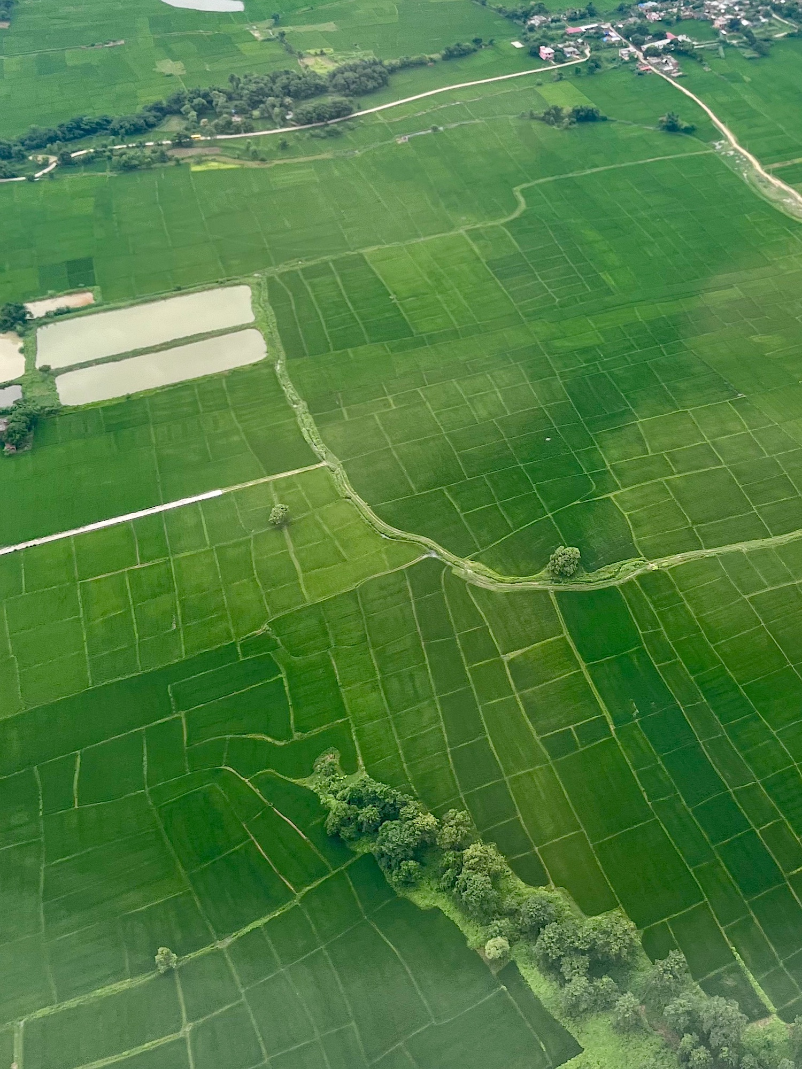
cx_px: 401
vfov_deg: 67.3
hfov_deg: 53.1
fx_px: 803
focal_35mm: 26
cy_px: 534
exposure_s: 1/592
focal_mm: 5.1
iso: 50
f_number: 1.6
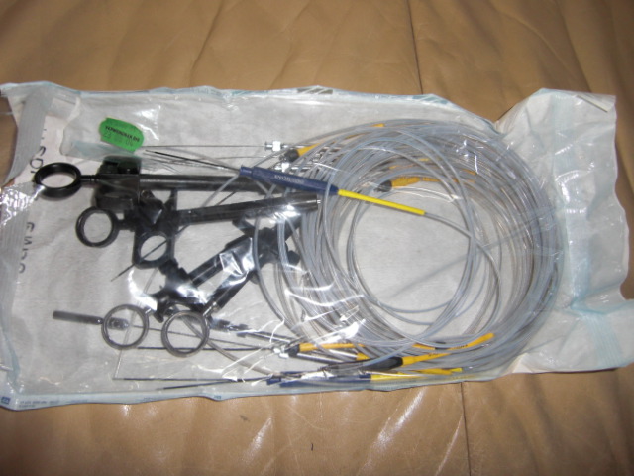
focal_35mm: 28
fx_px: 513
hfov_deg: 63.4
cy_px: 238
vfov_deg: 49.7
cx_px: 317
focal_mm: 4.9
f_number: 2.6
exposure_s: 1/60
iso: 100
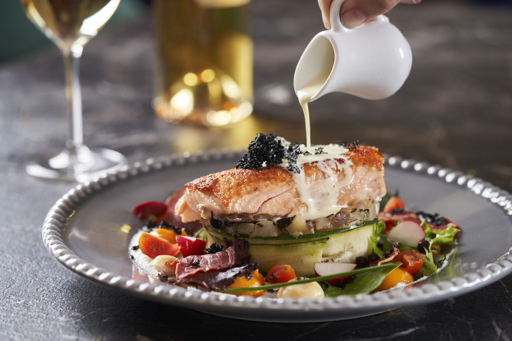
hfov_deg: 22.6
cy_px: 170
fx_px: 1280
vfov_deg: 15.2
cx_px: 256
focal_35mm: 90
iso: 200
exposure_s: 1/160
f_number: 4
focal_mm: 90
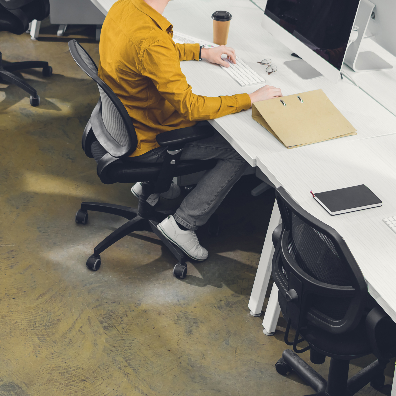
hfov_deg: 18.8
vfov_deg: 18.7
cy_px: 75
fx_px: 1191
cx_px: 120
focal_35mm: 92
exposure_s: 1/200
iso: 64
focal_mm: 40
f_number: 3.2
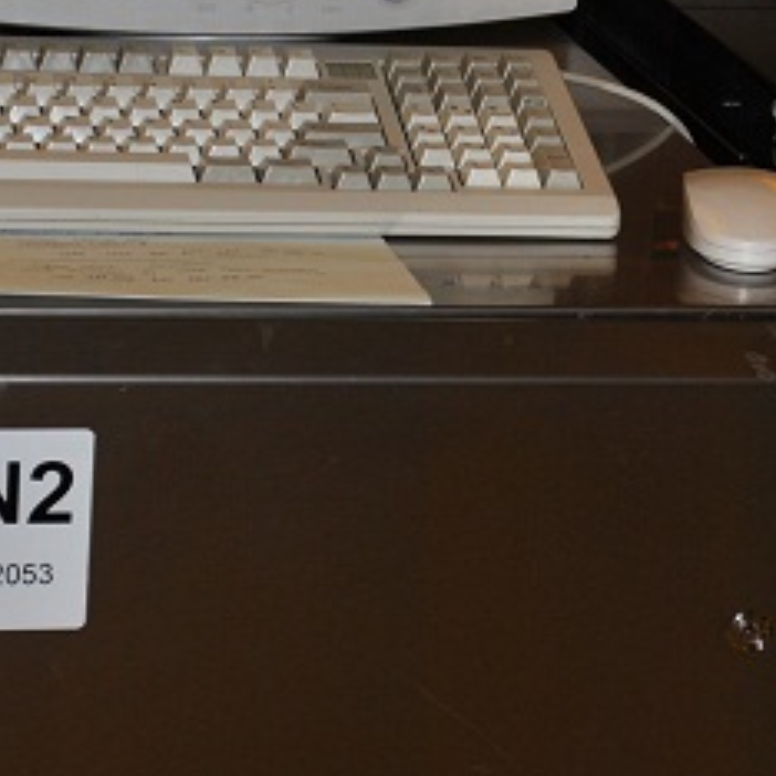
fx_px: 3855
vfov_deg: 11.5
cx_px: 420
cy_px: 277
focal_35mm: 152
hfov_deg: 11.5
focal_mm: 48
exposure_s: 1/60
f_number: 5.6
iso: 200
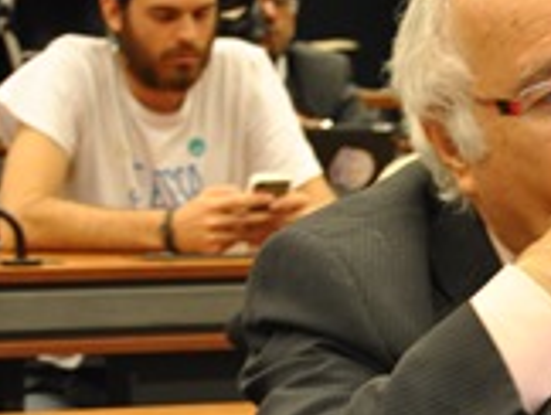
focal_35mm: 219
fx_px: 3496
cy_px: 306
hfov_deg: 8.9
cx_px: 622
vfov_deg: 6.8
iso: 400
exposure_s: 1/20
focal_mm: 55
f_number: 5.6
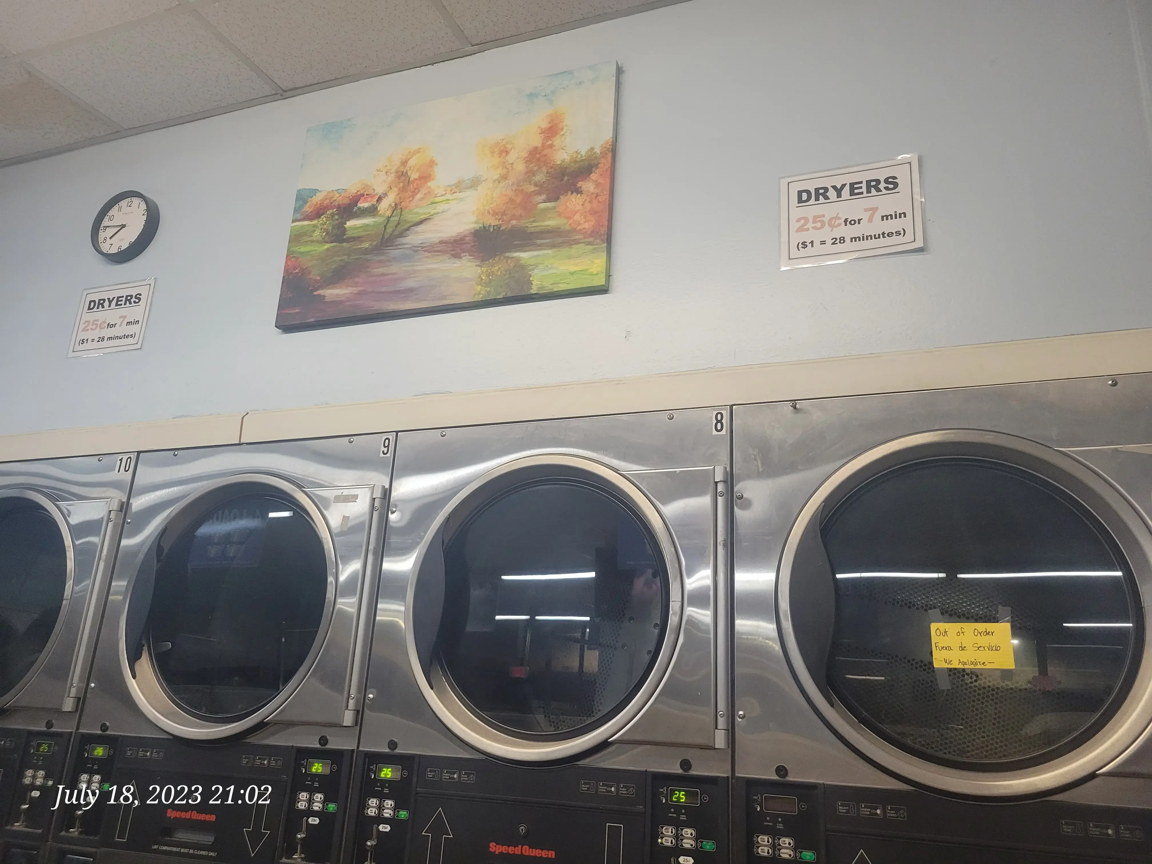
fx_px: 865
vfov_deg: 53.1
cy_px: 432
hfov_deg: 67.3
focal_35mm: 26
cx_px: 576
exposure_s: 1/120
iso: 320
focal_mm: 5.4
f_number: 1.8
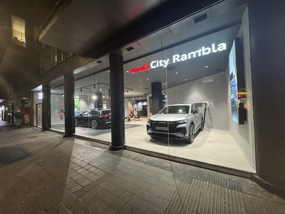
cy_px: 107
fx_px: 115
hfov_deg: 102.1
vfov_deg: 85.7
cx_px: 142
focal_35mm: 14
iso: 400
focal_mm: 2.22
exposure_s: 1/50
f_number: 2.2
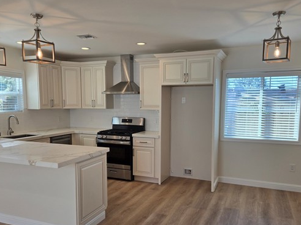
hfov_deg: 60.0
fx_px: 261
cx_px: 151
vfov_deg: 46.6
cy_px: 131
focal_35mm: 30
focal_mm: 5.4
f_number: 1.8
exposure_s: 1/209
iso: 25
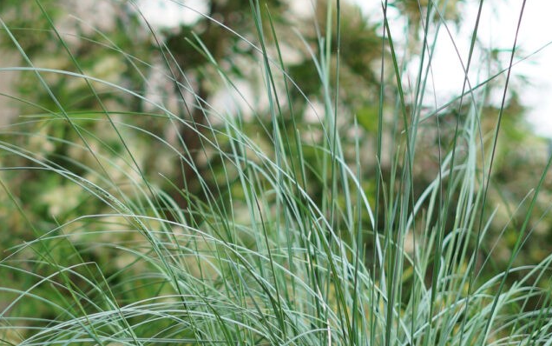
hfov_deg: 14.5
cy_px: 237
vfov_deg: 9.1
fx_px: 2167
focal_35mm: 144
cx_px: 144
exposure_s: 1/800
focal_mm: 50
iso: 125
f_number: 1.8
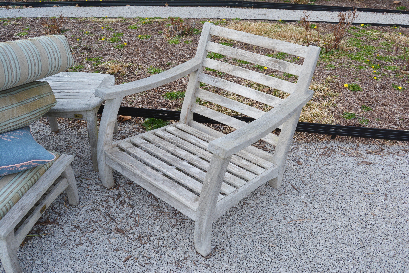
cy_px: 136
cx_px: 204
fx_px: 324
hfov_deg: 64.6
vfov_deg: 45.7
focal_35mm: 28
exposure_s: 1/200
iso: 200
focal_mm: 19
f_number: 7.1
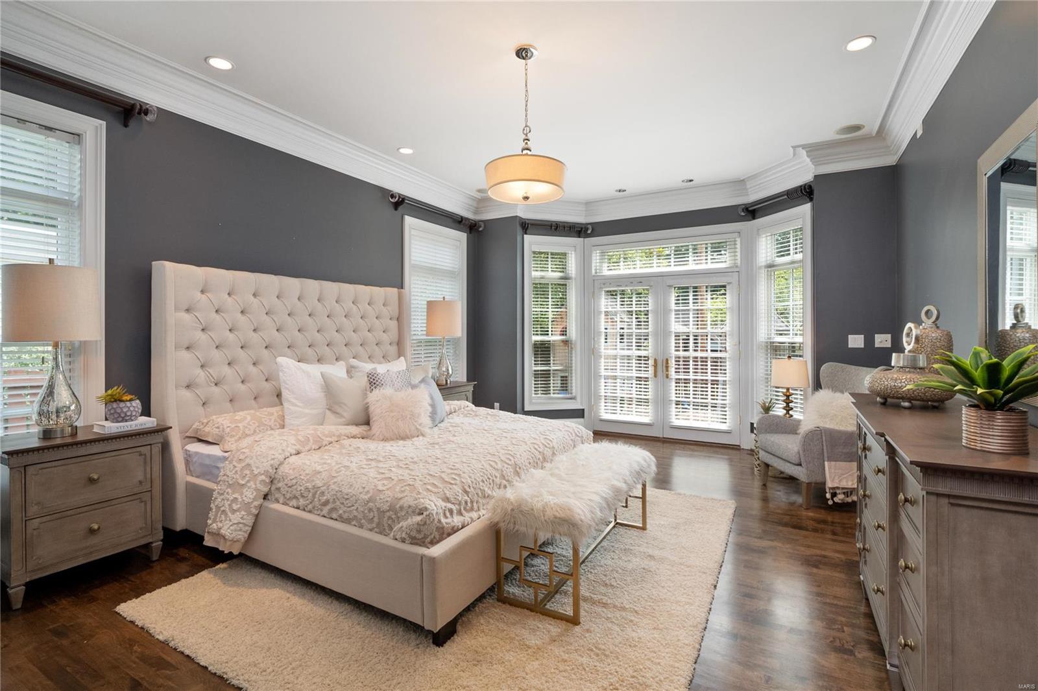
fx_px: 461
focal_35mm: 16
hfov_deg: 96.7
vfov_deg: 73.7
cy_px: 346
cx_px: 519
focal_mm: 8
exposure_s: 1/20
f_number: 8
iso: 400
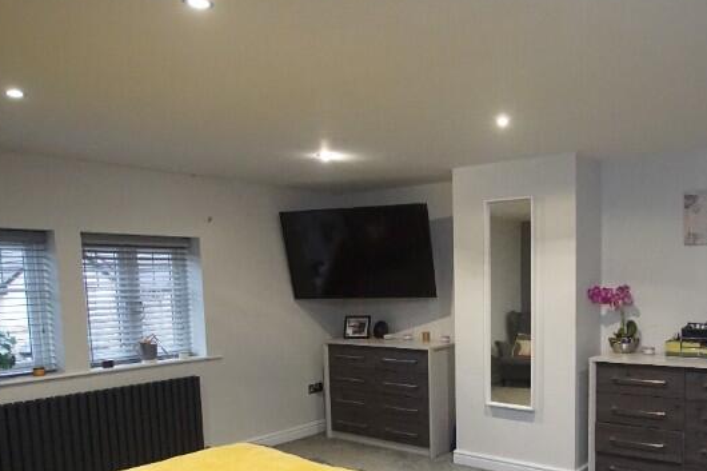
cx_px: 471
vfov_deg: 41.7
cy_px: 416
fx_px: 569
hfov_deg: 62.1
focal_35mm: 29
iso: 2500
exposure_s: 1/160
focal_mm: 10
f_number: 3.5
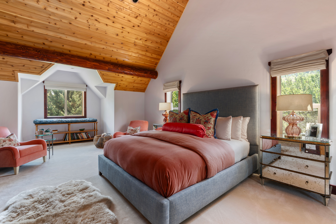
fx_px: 159
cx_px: 168
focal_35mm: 17
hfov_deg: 93.3
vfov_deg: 70.5
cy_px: 112
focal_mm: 17
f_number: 11
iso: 100
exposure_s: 3.2
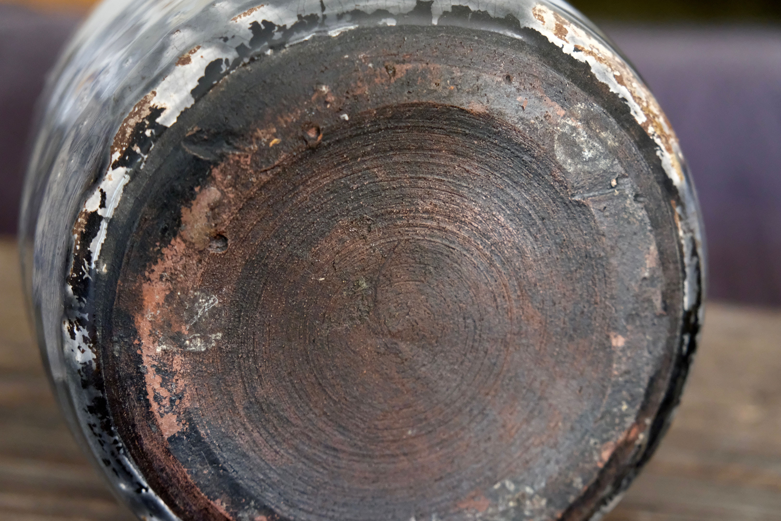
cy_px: 260
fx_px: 1215
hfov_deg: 35.6
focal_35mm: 56
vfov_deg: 24.2
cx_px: 390
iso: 6400
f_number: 4
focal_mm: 37.4
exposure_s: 1/56
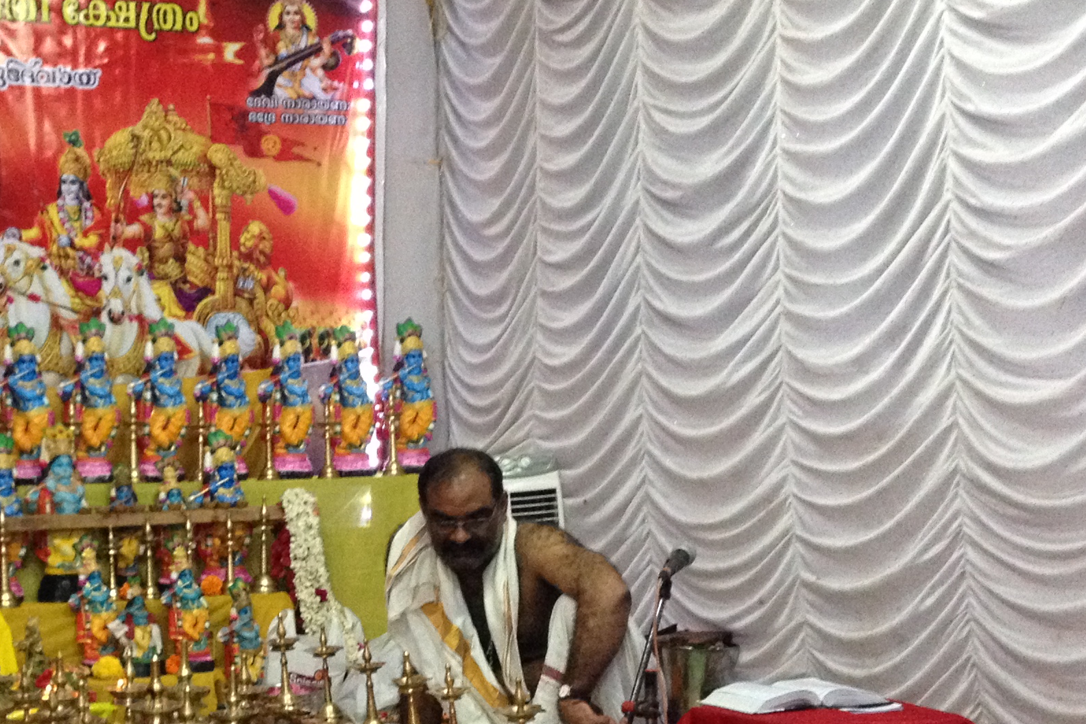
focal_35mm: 75
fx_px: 2262
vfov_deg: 18.1
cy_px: 516
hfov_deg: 26.7
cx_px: 279
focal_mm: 4.28
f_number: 2.4
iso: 320
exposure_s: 1/20
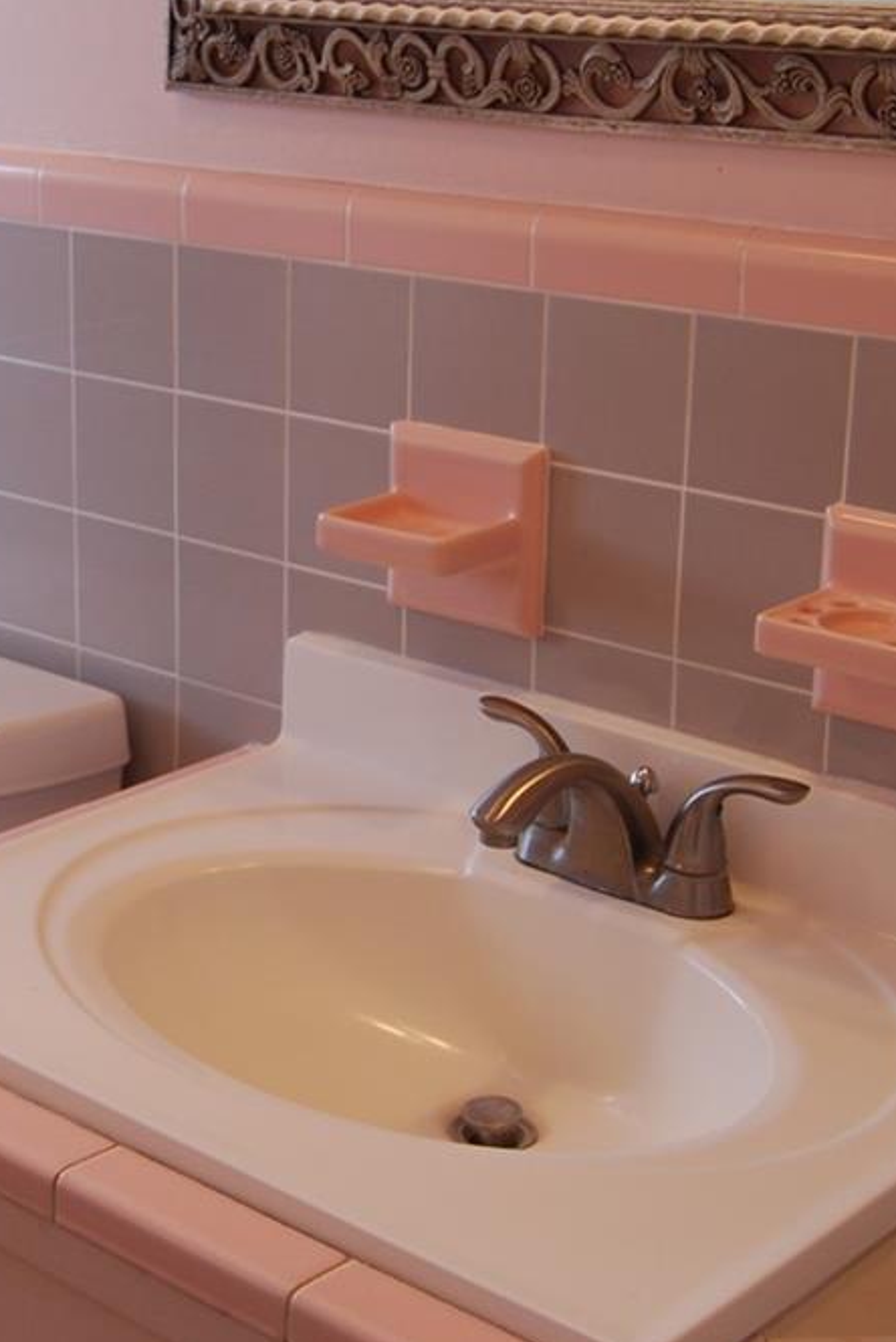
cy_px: 575
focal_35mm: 65
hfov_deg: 20.5
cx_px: 103
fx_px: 2424
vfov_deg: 30.9
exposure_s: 1/60
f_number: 4
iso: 200
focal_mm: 18
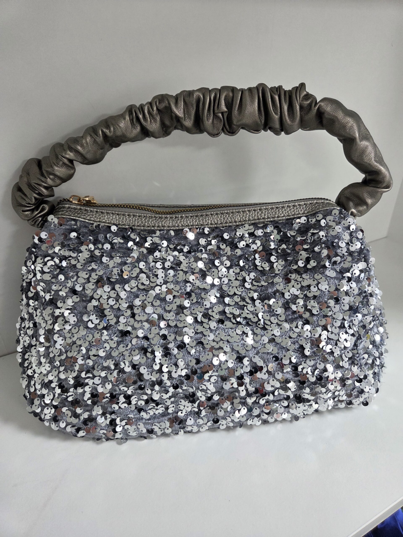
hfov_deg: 58.9
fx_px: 357
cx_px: 202
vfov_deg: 73.9
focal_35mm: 23
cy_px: 268
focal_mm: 5.4
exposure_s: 1/100
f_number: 1.8
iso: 320
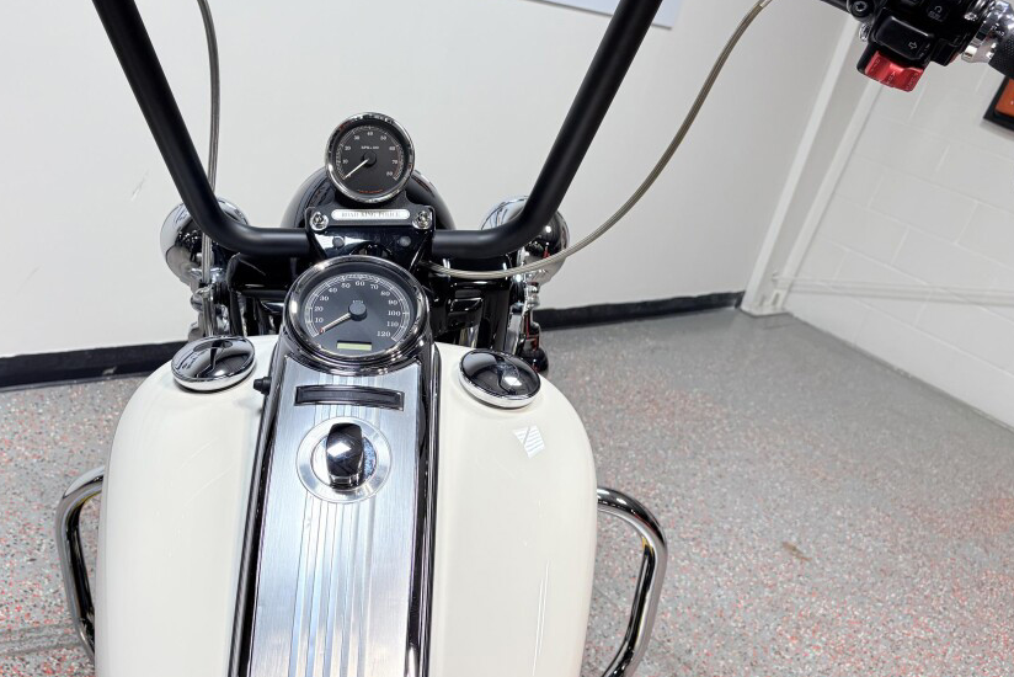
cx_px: 386
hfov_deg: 53.9
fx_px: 986
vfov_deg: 37.8
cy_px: 282
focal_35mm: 35
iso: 64
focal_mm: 5.96
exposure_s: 1/354
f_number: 1.6
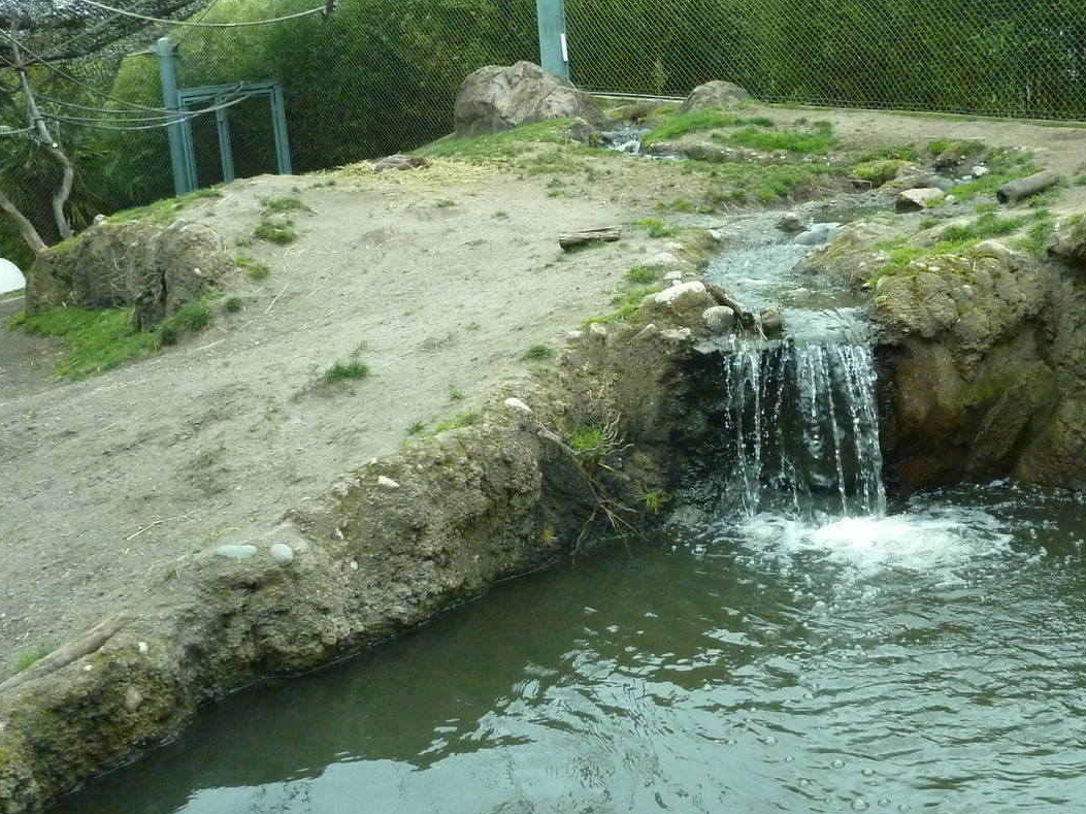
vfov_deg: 37.7
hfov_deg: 48.4
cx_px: 696
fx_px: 1192
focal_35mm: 38
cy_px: 382
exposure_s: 1/400
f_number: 3.3
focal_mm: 4.1
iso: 400
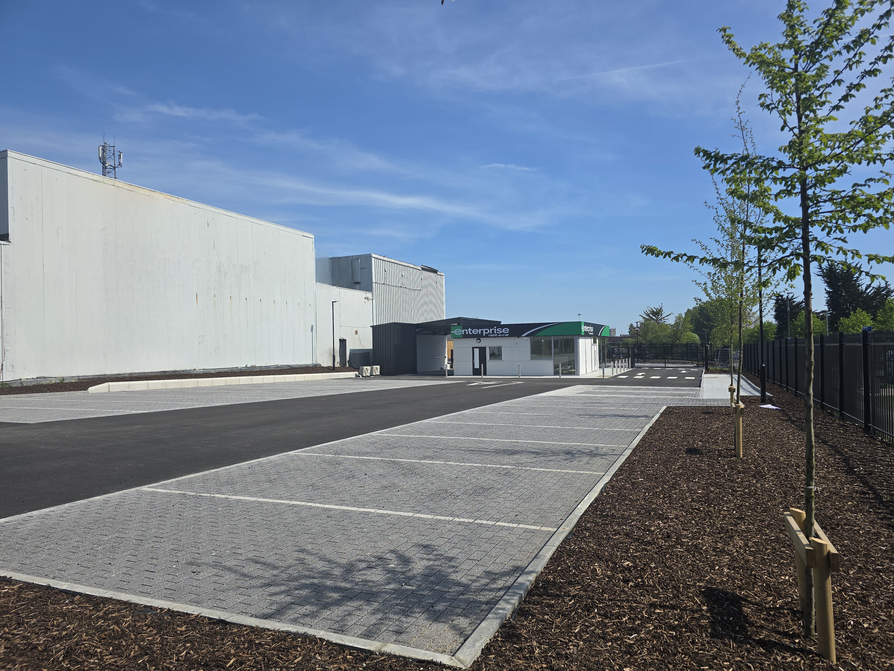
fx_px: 594
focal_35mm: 23
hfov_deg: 73.9
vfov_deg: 58.9
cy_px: 336
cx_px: 447
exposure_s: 1/1111
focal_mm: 6.3
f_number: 1.7
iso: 12
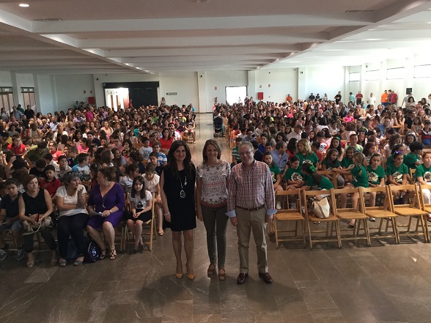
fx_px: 386
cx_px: 216
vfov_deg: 45.4
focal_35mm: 31
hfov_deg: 58.4
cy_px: 162
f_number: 2.4
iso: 100
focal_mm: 3.3
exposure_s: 1/33
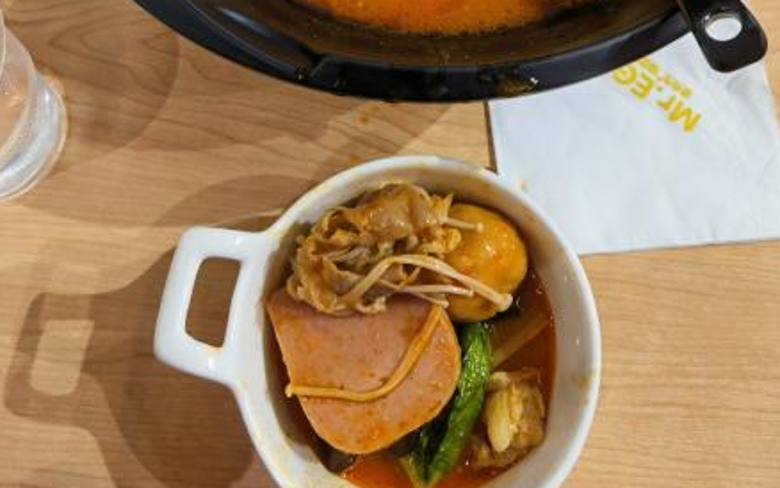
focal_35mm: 39
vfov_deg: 29.9
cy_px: -29
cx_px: 394
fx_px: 829
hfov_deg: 50.4
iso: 100
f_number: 1.9
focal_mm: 6.67
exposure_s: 1/100
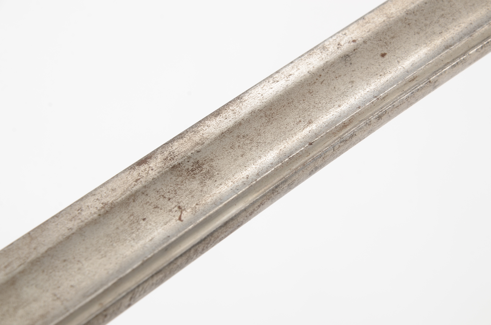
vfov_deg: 8.7
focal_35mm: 158
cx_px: 246
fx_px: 2144
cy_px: 162
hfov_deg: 13.1
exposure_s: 1/125
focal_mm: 105
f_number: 11
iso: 200
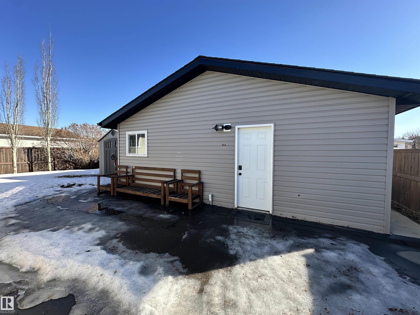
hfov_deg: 102.1
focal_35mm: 14
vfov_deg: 85.7
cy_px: 158
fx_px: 170
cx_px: 210
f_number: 2.2
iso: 40
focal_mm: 2.22
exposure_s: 1/553
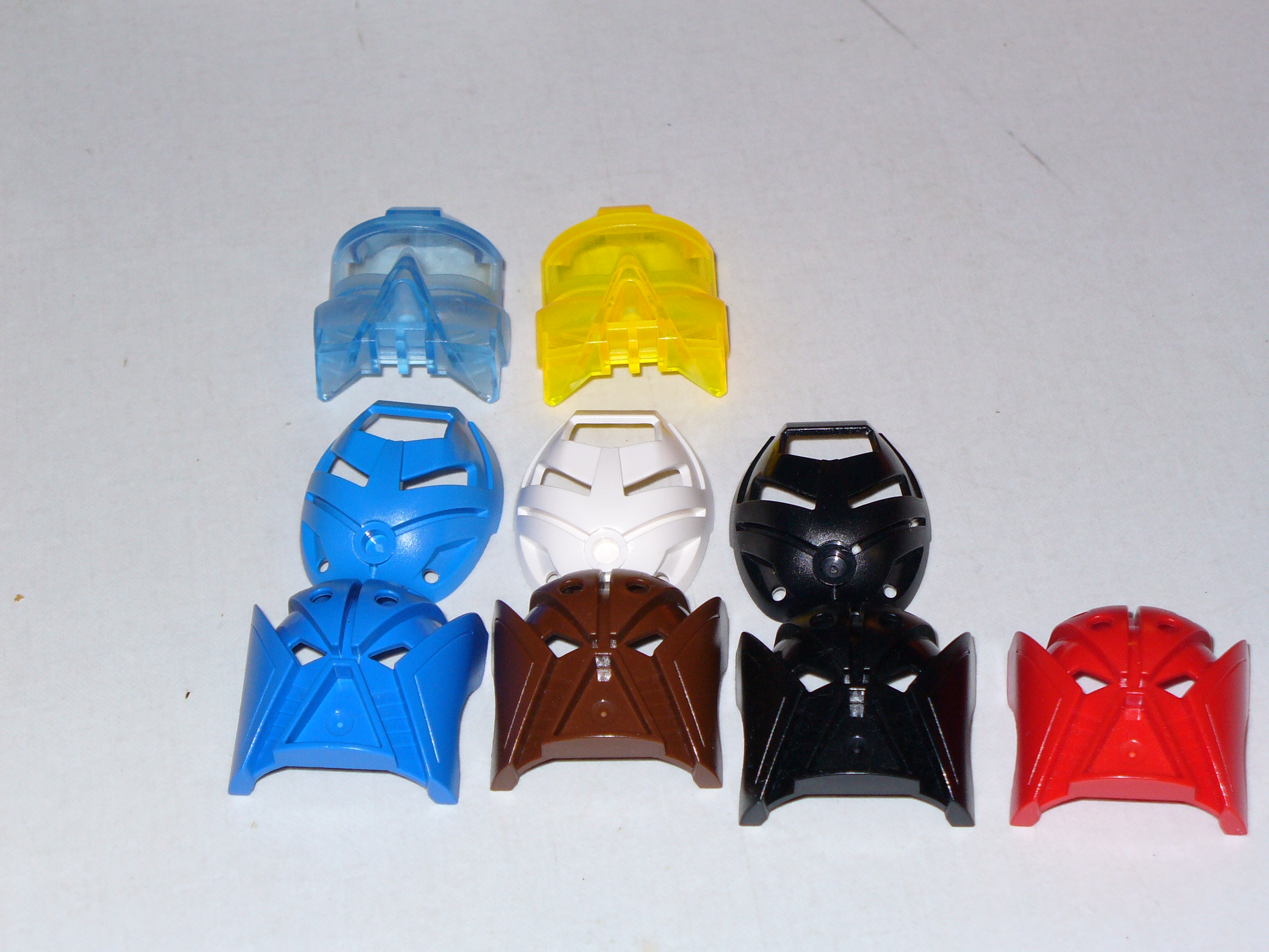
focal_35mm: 104
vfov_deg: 14.2
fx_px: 3813
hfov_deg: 18.9
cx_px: 634
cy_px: 476
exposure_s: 1/30
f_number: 3.5
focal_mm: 17.2
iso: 100
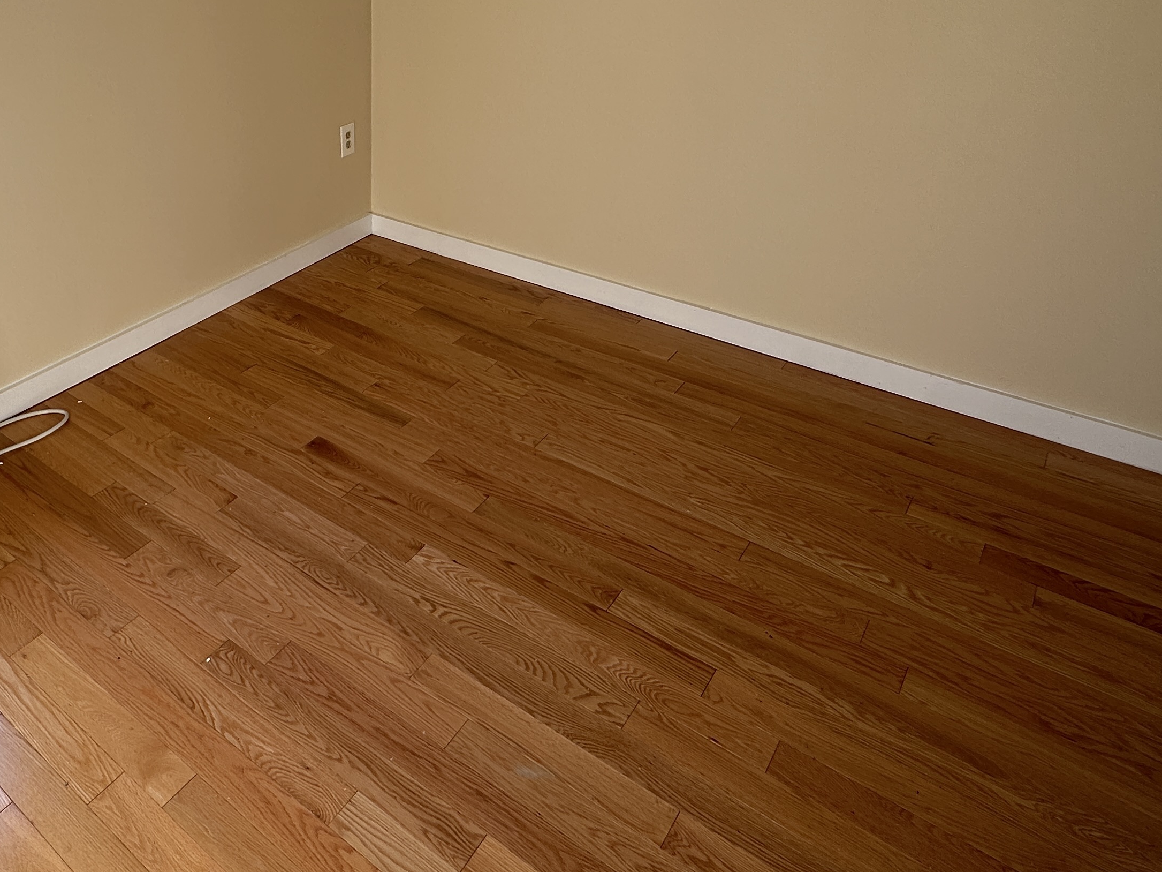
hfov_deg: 63.7
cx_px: 303
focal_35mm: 26
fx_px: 873
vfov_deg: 52.5
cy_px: 324
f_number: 2.2
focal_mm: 2.22
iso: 40
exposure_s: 1/101
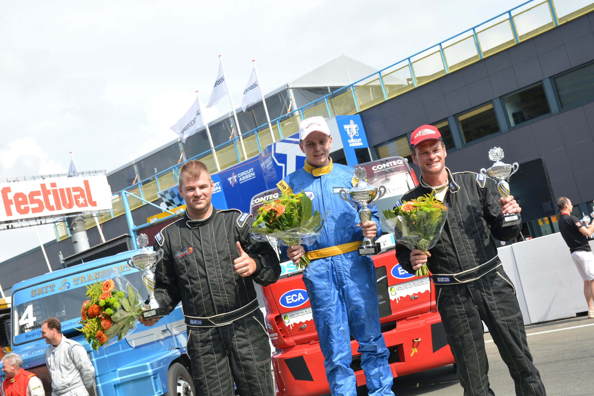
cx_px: 300
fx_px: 858
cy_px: 198
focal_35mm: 52
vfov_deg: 26.0
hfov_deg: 38.2
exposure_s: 1/200
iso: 160
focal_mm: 34
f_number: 8
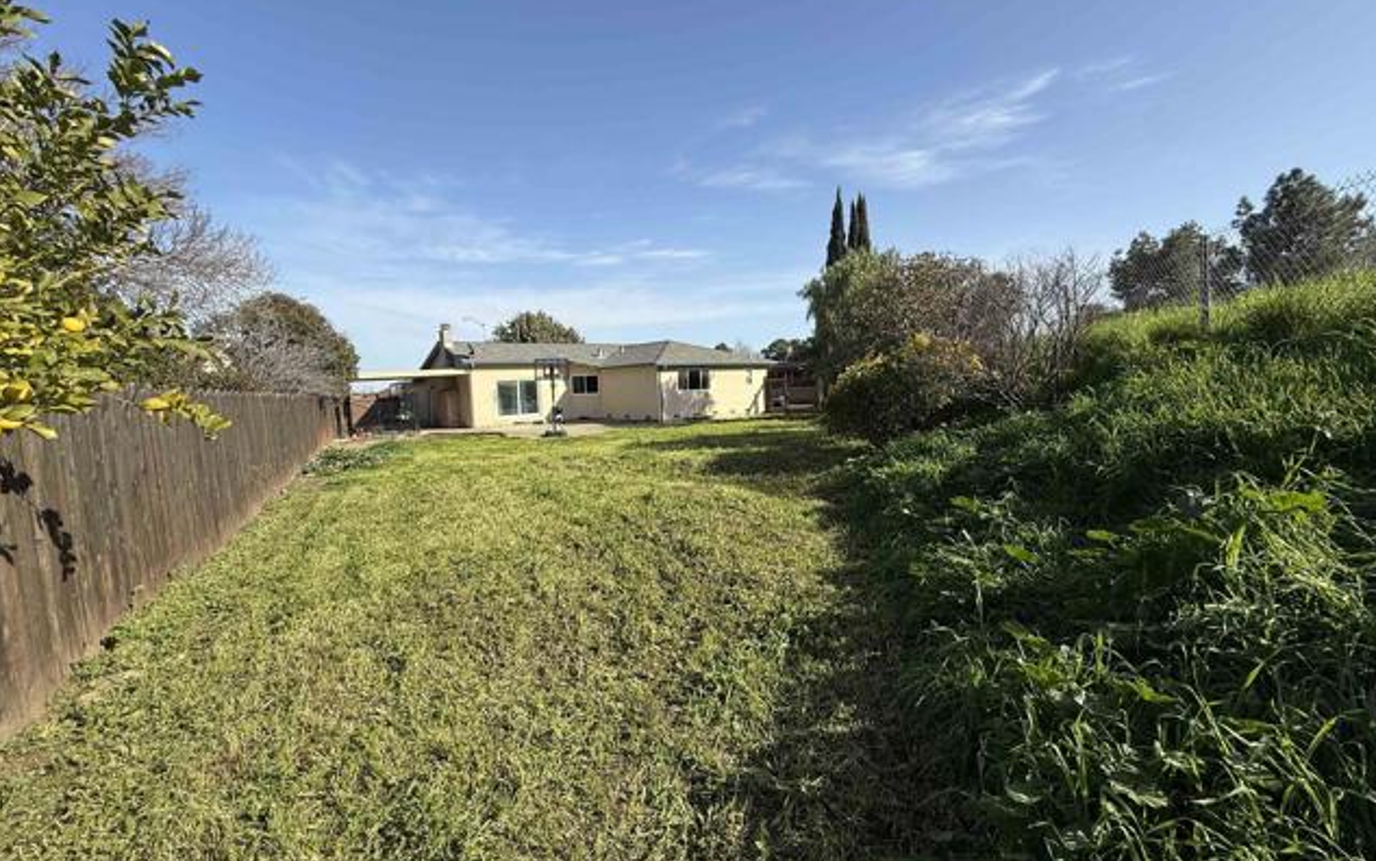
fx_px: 563
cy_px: 428
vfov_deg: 74.8
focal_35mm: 15
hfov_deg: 101.4
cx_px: 691
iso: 50
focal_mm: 2.22
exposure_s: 1/1698
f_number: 2.2
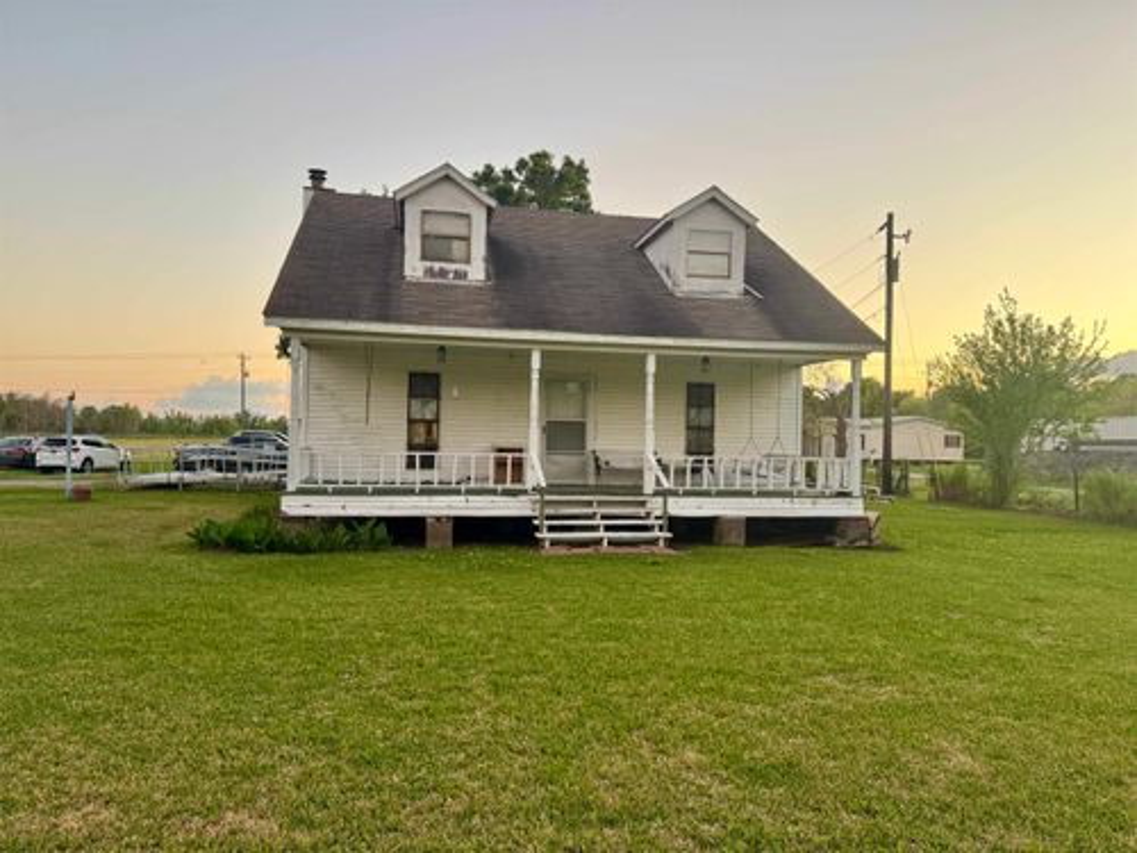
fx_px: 788
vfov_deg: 56.8
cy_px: 426
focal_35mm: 24
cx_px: 568
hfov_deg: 71.6
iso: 160
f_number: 1.78
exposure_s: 1/120
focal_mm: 6.76
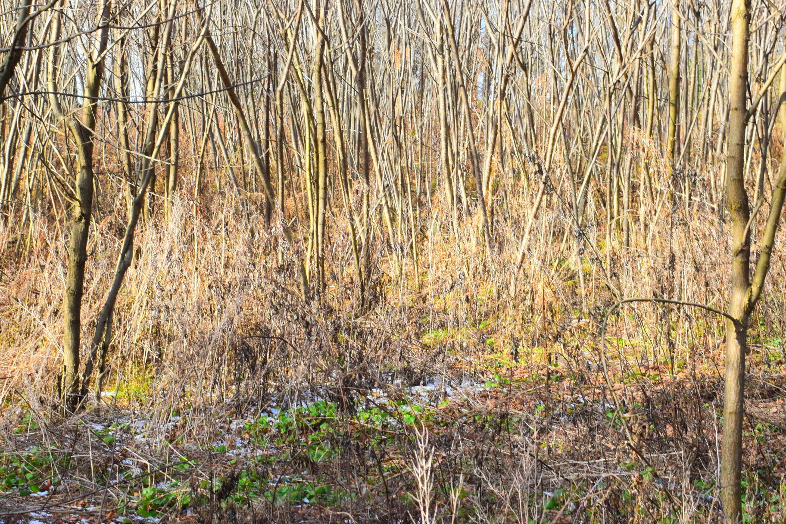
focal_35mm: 74
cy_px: 231
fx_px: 1616
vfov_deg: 18.4
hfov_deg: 27.3
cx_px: 357
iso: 320
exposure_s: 1/250
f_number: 8
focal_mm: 30
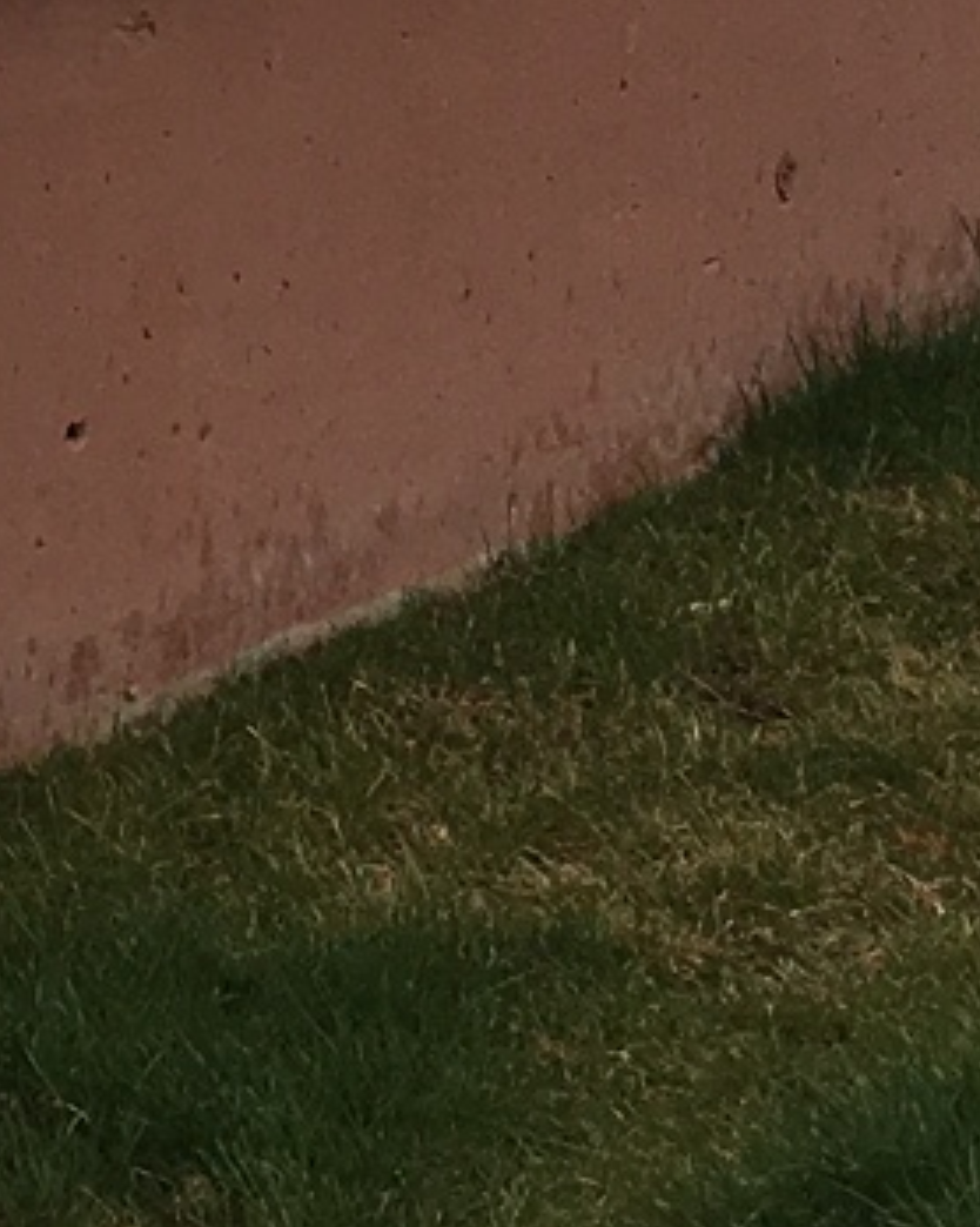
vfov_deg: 10.6
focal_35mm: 164
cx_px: -1065
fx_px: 5951
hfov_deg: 8.8
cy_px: -1343
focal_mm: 4.15
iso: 25
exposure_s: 1/549
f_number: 2.2
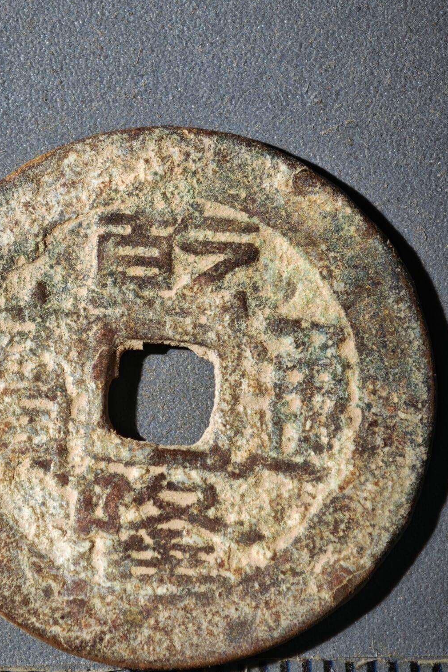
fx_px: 2426
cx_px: 153
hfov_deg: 10.5
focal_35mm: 130
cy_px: 321
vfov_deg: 15.8
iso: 100
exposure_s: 1/100
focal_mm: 9
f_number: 2
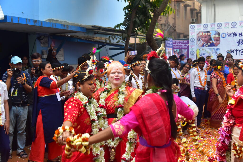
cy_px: 81
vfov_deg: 35.1
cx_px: 122
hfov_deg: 50.7
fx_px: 257
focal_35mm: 38
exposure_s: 1/250
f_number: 4
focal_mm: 38
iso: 1600
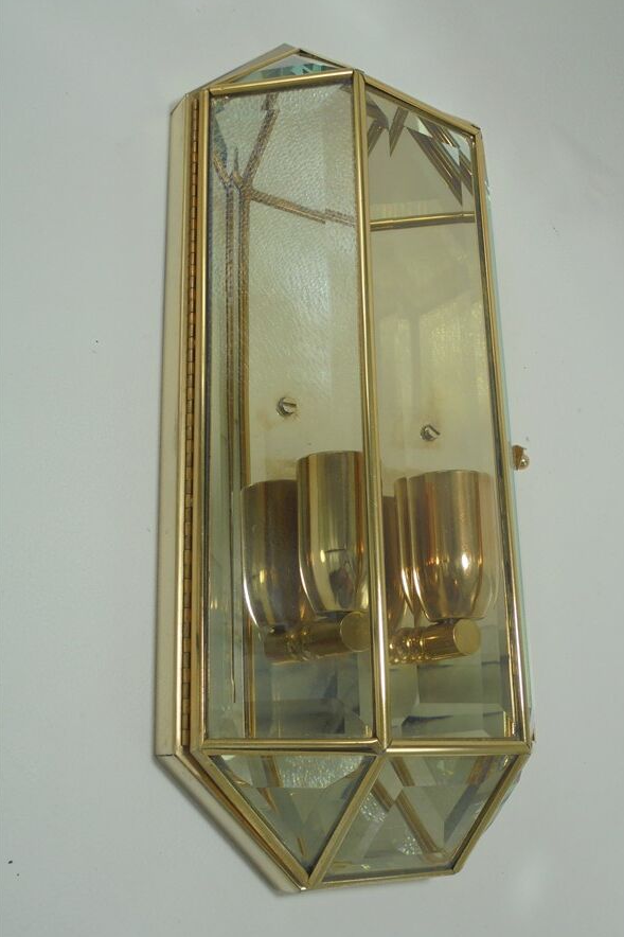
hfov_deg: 36.8
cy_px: 467
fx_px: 936
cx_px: 353
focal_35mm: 36
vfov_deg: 53.1
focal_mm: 6.1
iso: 100
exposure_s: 1/100
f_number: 4
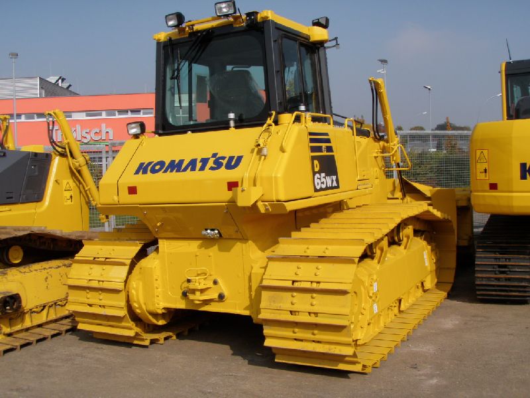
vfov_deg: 37.7
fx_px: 582
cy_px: 199
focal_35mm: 38
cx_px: 265
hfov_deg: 49.0
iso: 80
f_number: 4.5
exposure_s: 1/800
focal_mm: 6.7
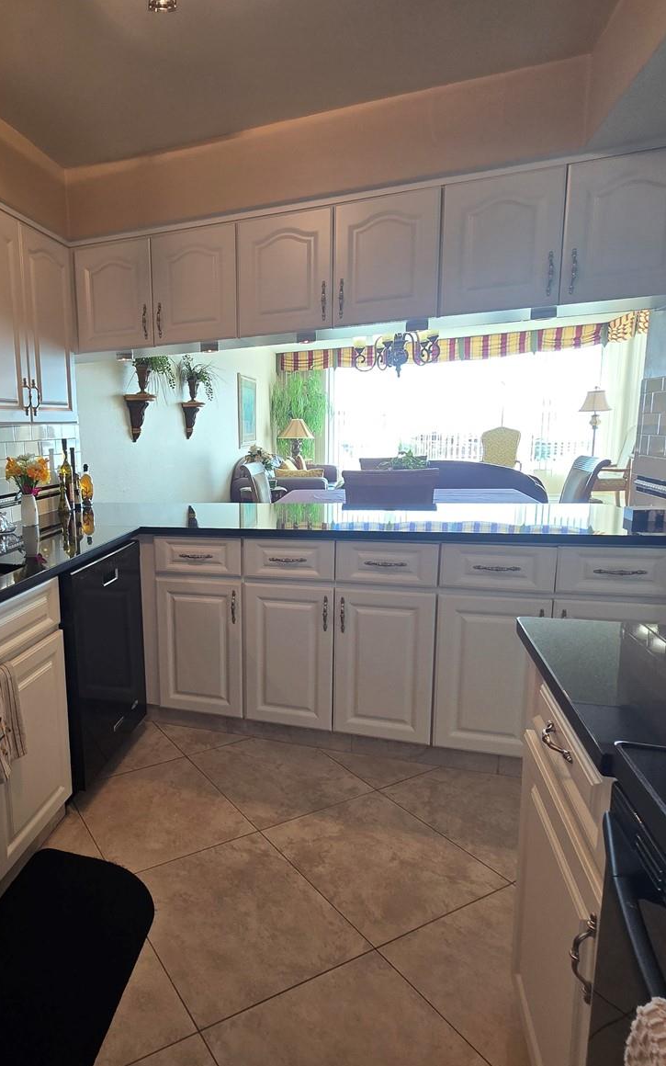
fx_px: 552
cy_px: 521
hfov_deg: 57.8
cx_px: 138
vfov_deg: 88.0
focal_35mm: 19
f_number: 2.2
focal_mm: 2.2
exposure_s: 1/60
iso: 100
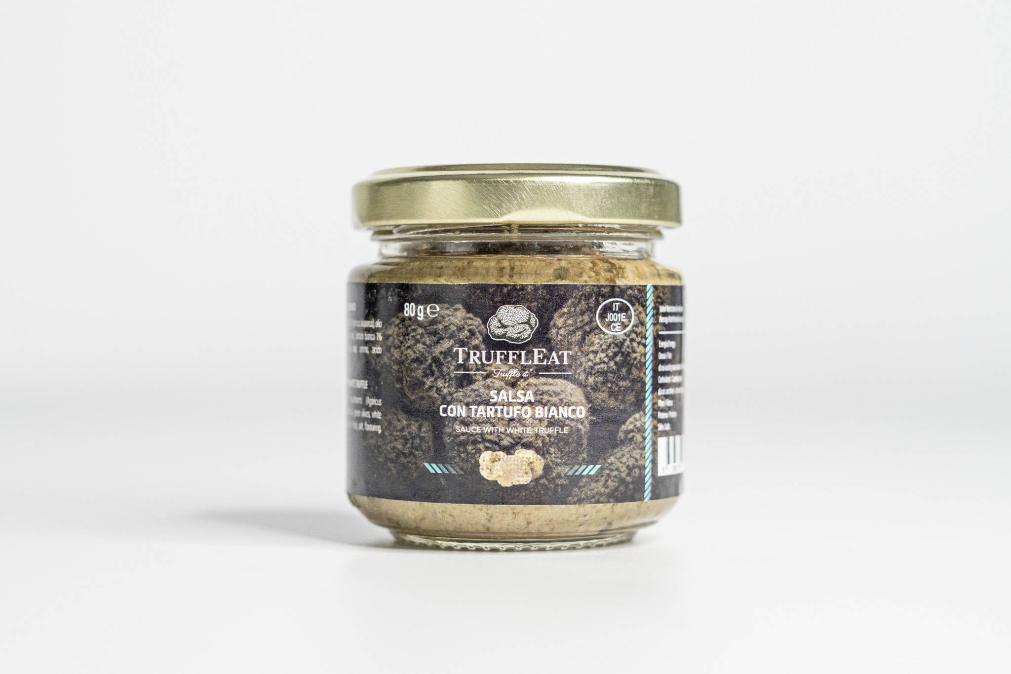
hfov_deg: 27.0
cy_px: 337
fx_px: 2106
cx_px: 506
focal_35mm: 75
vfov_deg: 18.2
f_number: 4
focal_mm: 50
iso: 1250
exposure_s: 1/125
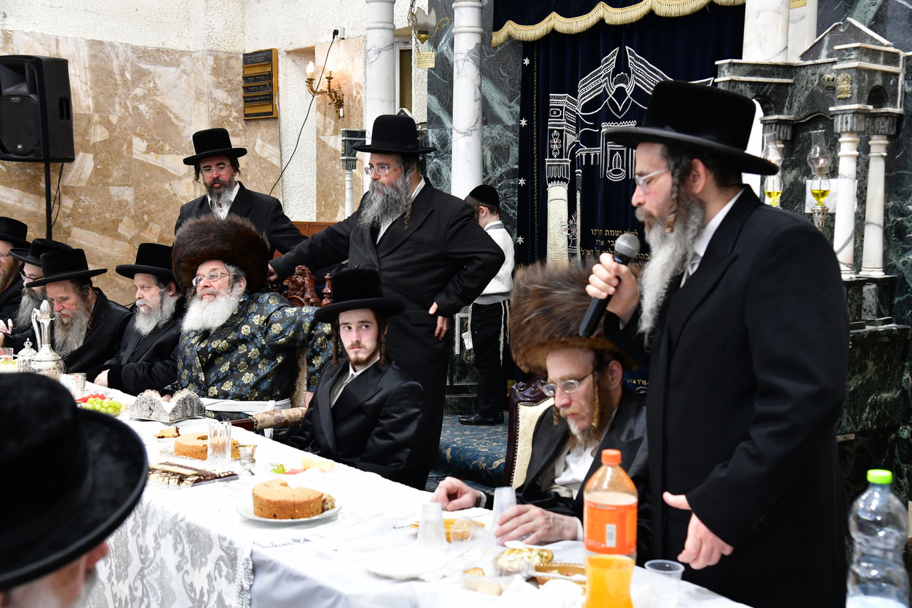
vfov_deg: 28.1
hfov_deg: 41.1
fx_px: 1216
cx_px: 456
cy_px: 304
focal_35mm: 48
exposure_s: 1/100
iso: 2000
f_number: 5.6
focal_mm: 48
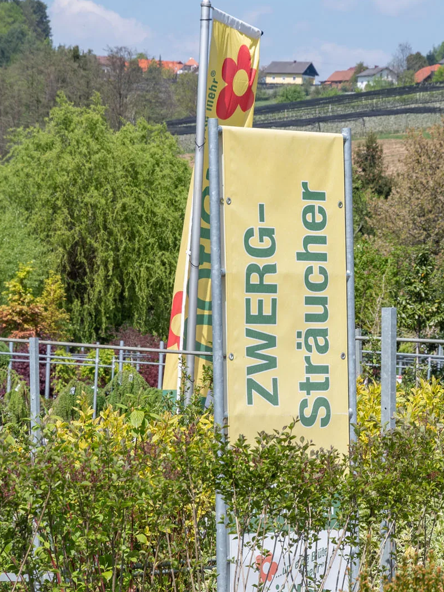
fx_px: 3574
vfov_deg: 9.5
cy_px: 265
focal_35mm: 209
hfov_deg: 7.1
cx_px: 275
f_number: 9
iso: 200
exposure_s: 1/320
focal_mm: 80
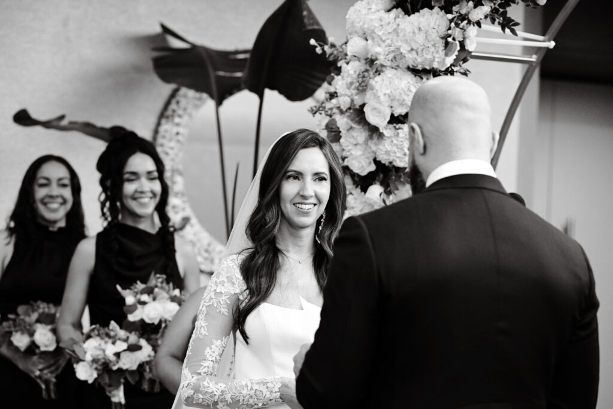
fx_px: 1703
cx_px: 306
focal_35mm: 100
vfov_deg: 13.7
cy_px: 204
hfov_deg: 20.4
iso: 3200
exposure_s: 1/160
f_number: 4
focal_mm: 100
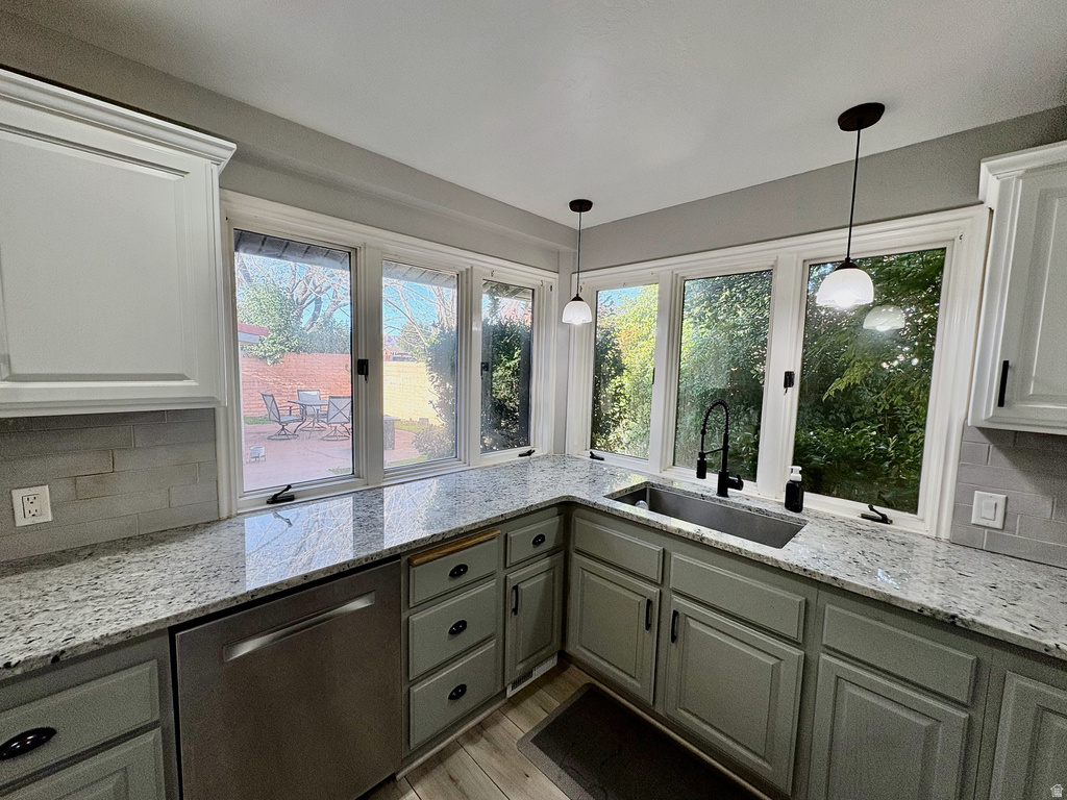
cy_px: 400
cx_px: 534
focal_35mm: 14
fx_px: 432
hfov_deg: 102.1
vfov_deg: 85.7
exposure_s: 1/133
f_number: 2.2
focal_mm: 2.22
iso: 64
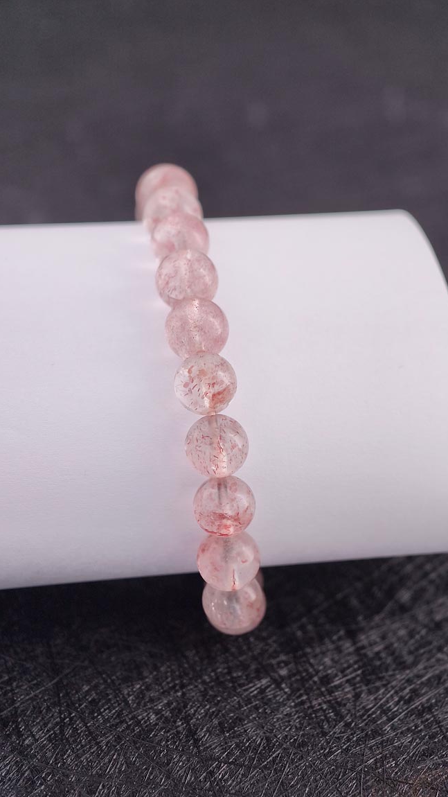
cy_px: 399
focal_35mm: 93
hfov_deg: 13.0
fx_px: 1964
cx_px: 276
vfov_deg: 22.9
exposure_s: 1/160
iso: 125
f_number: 2.67
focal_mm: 22.48
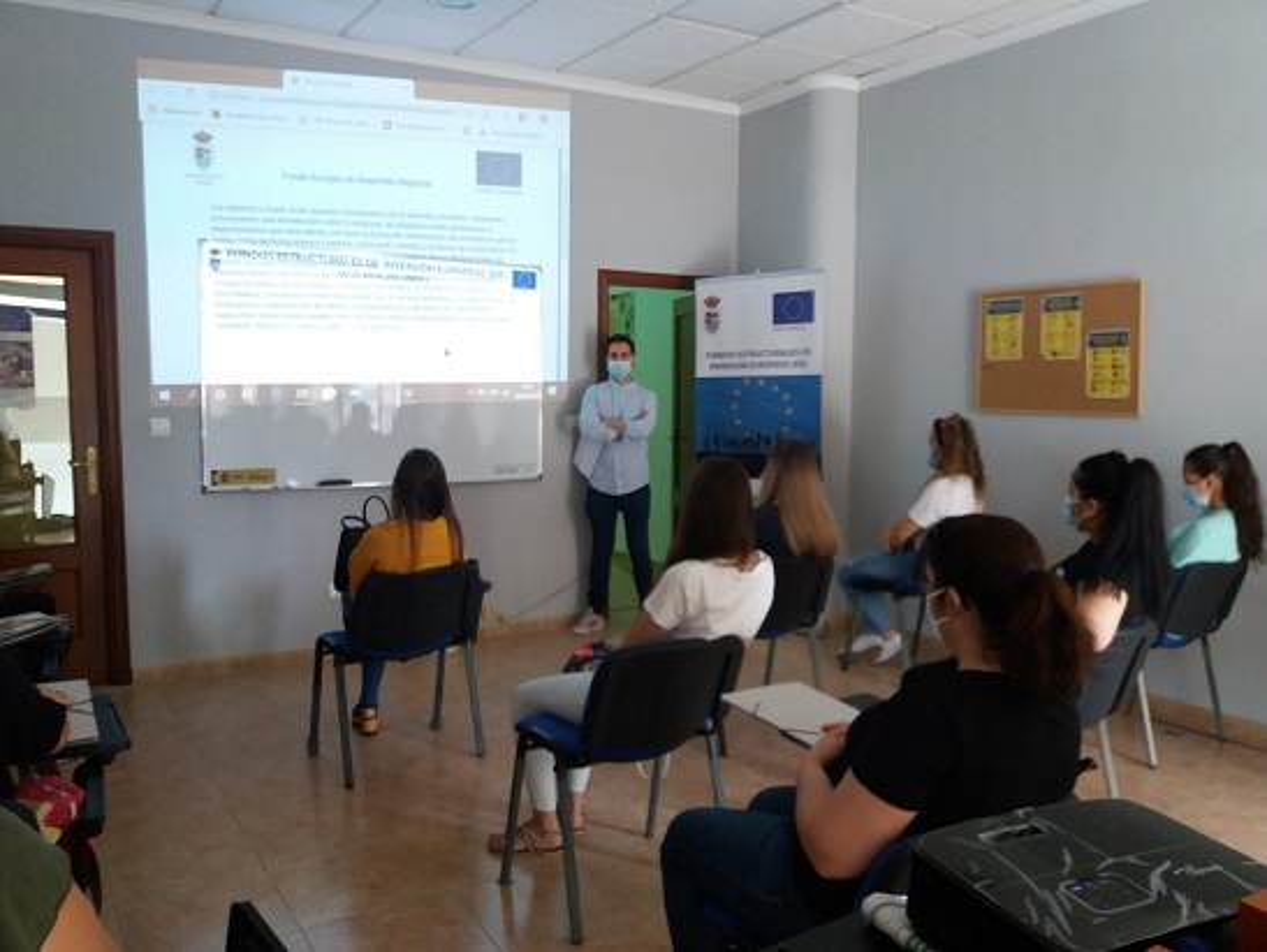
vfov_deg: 49.8
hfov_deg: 63.4
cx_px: 634
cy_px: 476
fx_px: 1026
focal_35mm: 28
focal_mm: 3.7
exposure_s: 1/33
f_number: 1.9
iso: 160
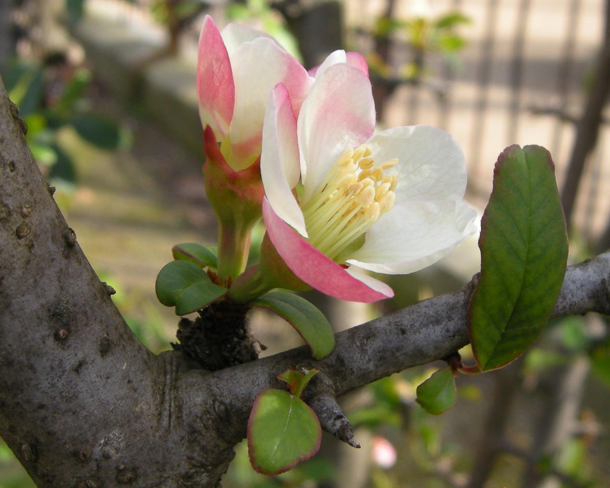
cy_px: 226
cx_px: 384
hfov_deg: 27.4
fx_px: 1246
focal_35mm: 69
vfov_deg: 22.2
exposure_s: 1/126
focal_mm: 7.5
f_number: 4.3
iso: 64
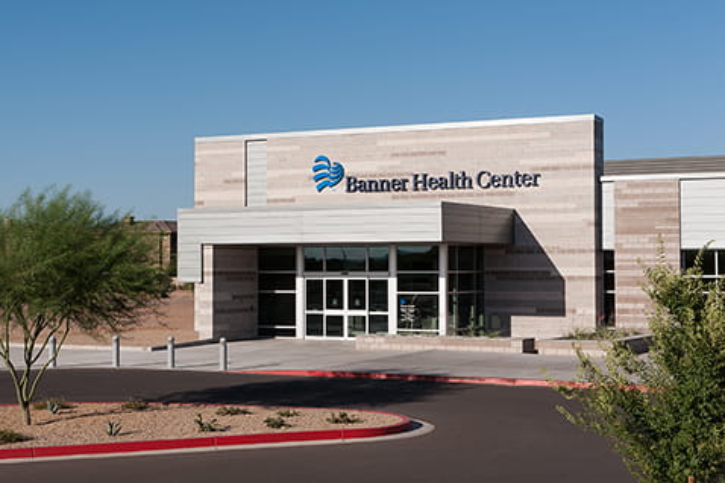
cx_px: 362
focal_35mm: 58
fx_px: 1167
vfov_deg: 23.3
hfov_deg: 34.5
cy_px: 242
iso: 200
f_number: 11
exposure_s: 1/350
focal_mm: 58
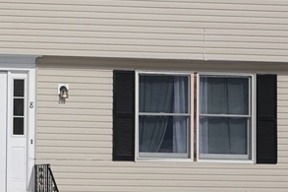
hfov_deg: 18.5
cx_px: -50
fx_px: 839
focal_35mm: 105
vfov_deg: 13.0
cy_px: 96
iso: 100
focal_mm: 11.03
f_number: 6.3
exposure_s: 1/1000
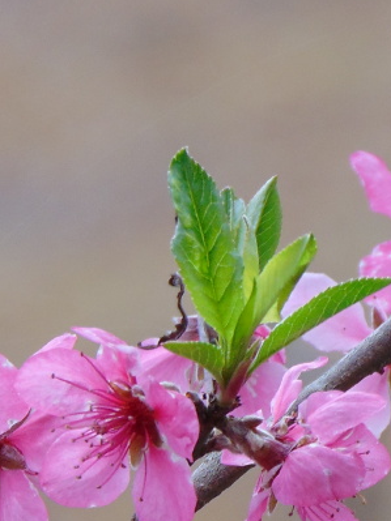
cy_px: 414
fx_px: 17163
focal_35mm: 1139
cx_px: 94
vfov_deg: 1.7
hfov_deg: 1.3
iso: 80
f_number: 4.2
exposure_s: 1/125
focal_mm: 68
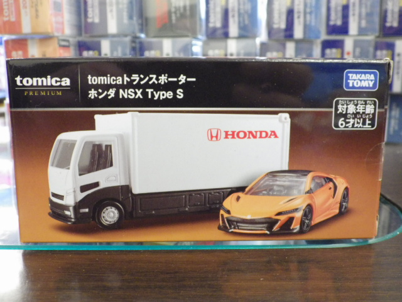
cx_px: 201
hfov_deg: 45.8
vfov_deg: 35.1
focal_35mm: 41
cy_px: 151
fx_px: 476
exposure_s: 1/25
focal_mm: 7.4
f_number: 3.6
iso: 800
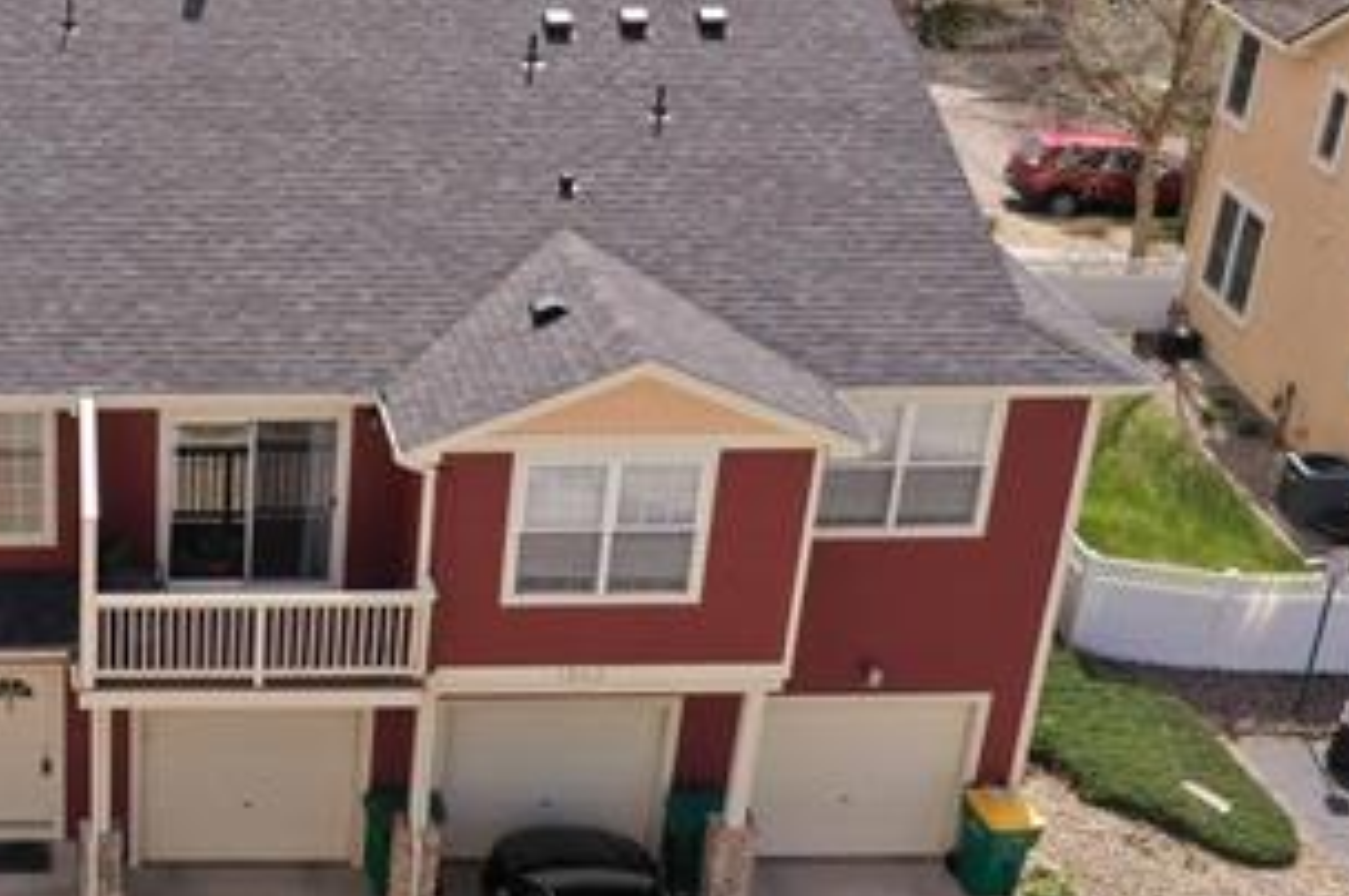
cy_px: 510
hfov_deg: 31.4
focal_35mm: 59
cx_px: -4
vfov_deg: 22.9
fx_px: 2208
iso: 100
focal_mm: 10.26
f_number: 8
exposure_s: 1/30
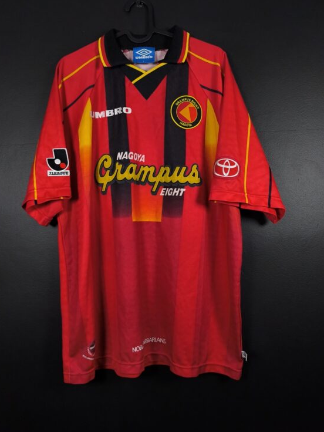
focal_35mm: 25
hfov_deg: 54.8
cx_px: 149
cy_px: 224
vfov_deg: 69.4
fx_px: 312
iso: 400
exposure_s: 1/160
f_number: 1.6
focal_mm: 6.57
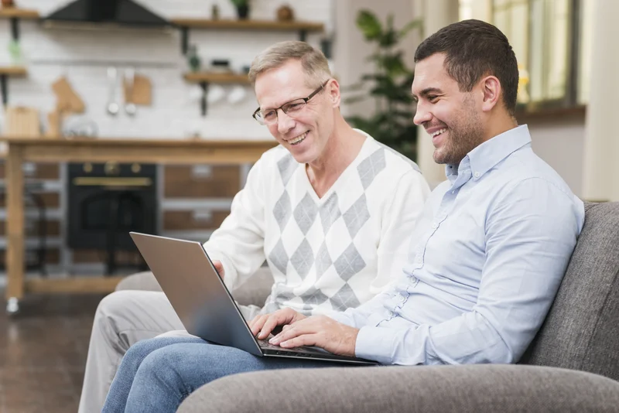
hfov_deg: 23.9
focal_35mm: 85
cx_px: 310
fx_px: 1462
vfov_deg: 16.1
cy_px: 206
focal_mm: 85
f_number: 4
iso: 80
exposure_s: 1/160
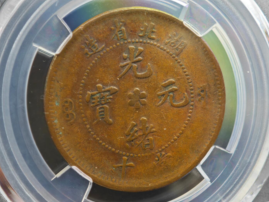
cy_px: 102
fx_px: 684
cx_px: 135
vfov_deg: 16.8
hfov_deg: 22.3
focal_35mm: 88
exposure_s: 1/100
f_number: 1.8
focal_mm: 12.28
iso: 160
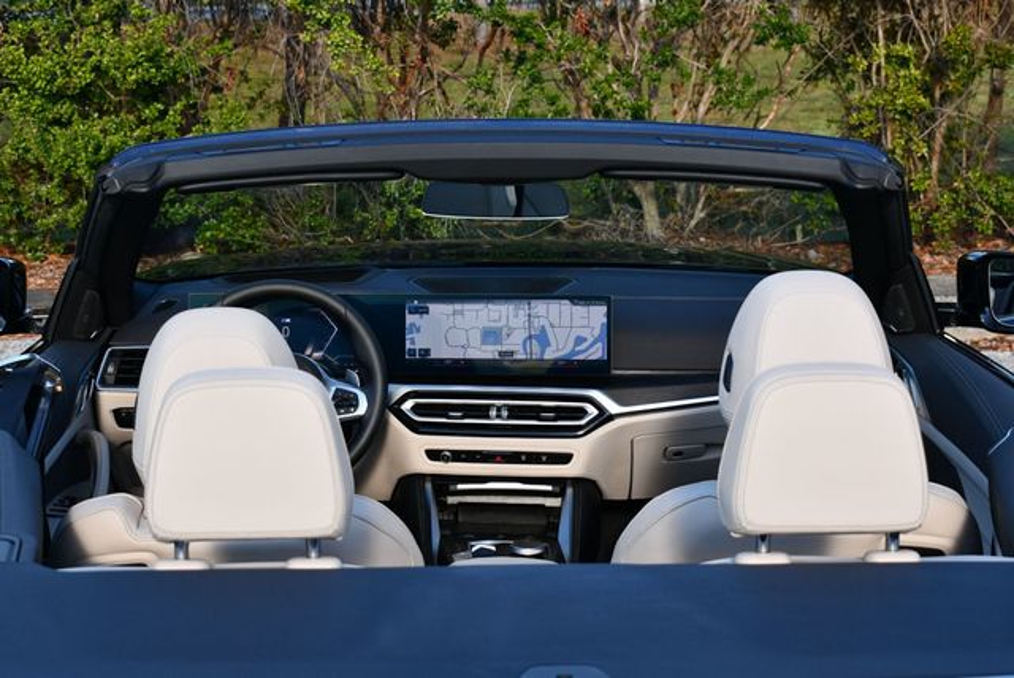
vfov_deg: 18.0
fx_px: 2143
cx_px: 507
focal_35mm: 76
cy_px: 339
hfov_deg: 26.6
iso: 200
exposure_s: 1/250
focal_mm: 38
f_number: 5.6
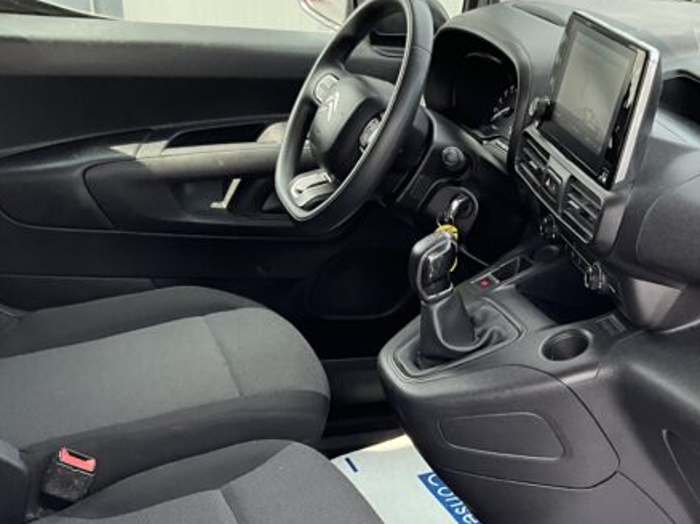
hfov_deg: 35.9
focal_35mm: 53
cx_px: 455
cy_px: 420
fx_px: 1071
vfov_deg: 27.0
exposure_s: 1/124
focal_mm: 3
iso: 32
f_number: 1.8
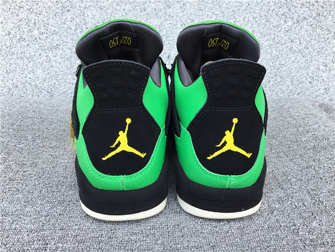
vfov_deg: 45.4
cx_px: 168
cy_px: 126
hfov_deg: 58.4
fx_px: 300
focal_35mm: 31
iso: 25
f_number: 2.4
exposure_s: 1/384
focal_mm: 3.3
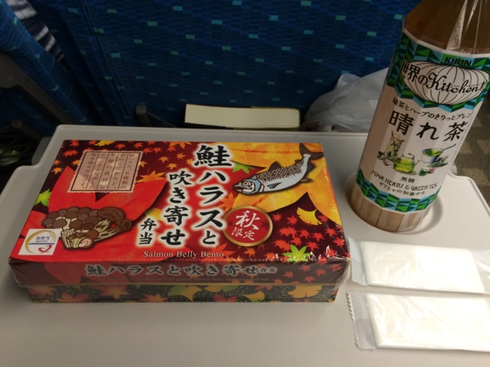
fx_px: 411
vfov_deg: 48.2
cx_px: 245
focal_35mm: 29
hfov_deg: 61.7
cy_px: 184
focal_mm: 4.15
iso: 64
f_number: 2.2
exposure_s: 1/30
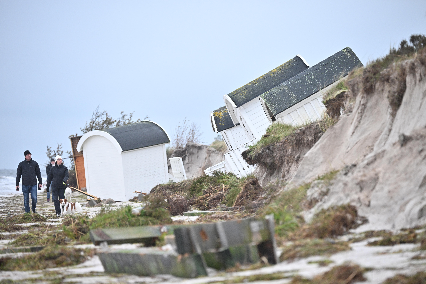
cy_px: 142
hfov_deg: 7.1
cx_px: 213
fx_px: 3431
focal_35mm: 290
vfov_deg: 4.7
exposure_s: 1/250
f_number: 5.6
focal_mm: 290
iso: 1000
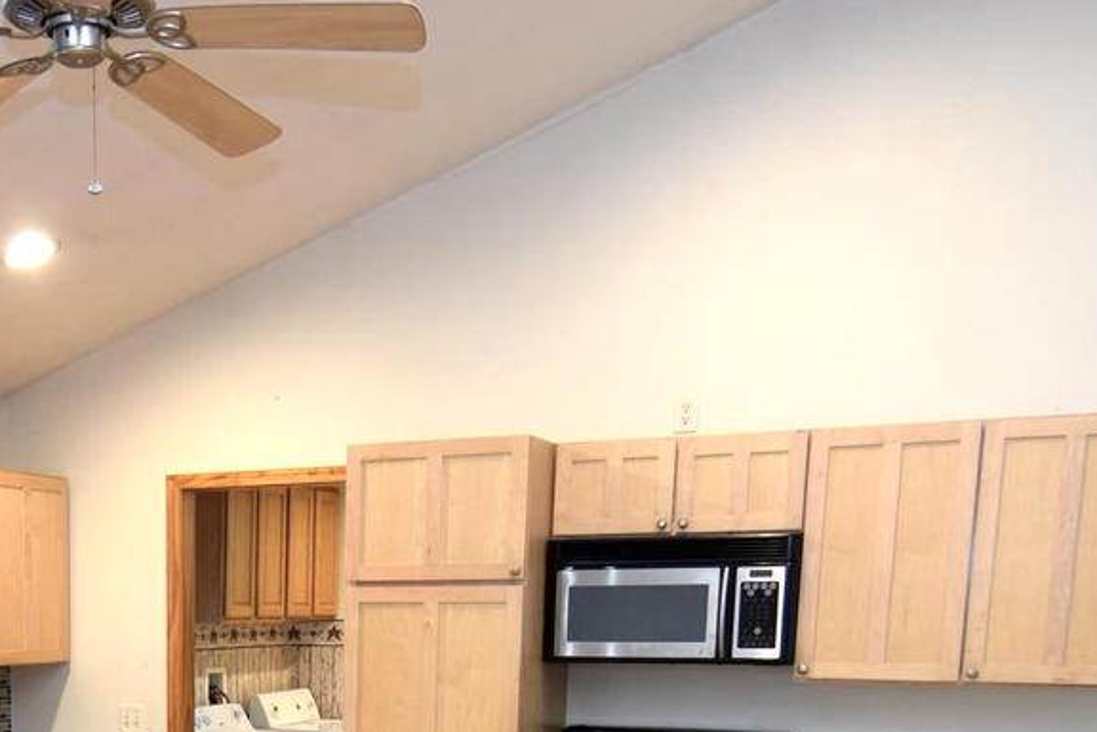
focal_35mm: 45
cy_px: 879
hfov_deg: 40.9
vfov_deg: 26.5
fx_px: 1371
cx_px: 149
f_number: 4
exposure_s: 1/60
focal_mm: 12
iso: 400
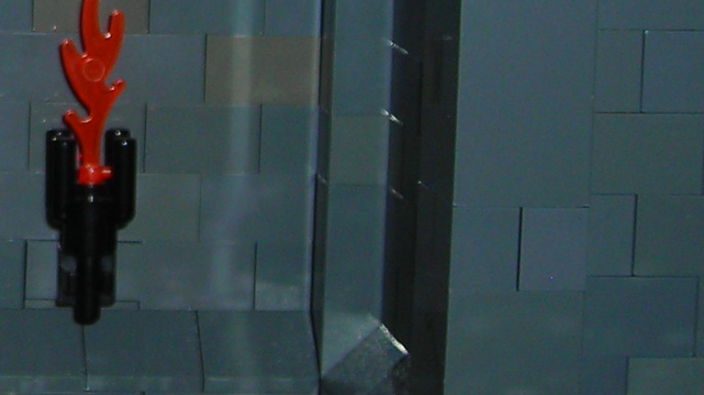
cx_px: -316
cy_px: -214
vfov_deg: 7.9
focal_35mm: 151
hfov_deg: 13.5
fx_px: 2818
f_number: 3.3
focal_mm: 6.8
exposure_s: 1/60.1
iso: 50
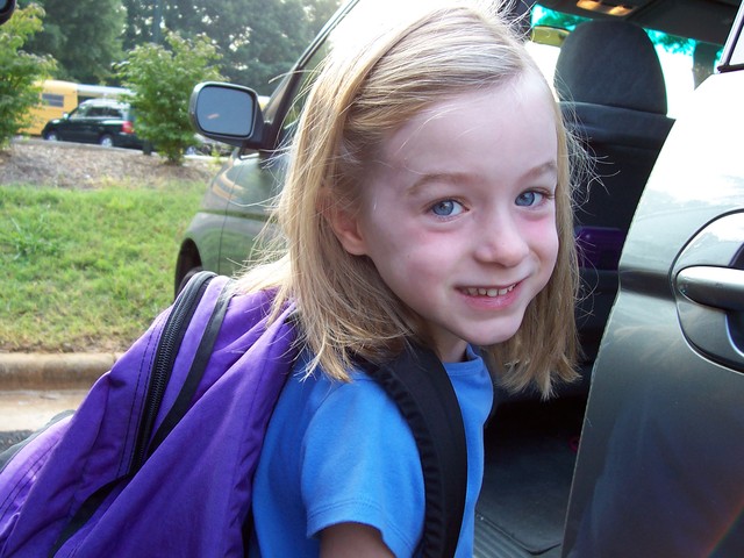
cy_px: 279
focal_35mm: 37
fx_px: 795
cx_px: 372
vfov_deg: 38.7
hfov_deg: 50.1
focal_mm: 5.6
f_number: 2.8
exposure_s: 1/90
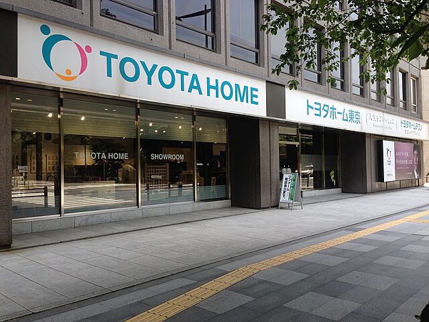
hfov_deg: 55.4
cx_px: 214
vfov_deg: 42.9
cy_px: 161
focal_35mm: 33
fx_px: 409
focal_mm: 4.12
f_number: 2.4
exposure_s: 1/247
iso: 50
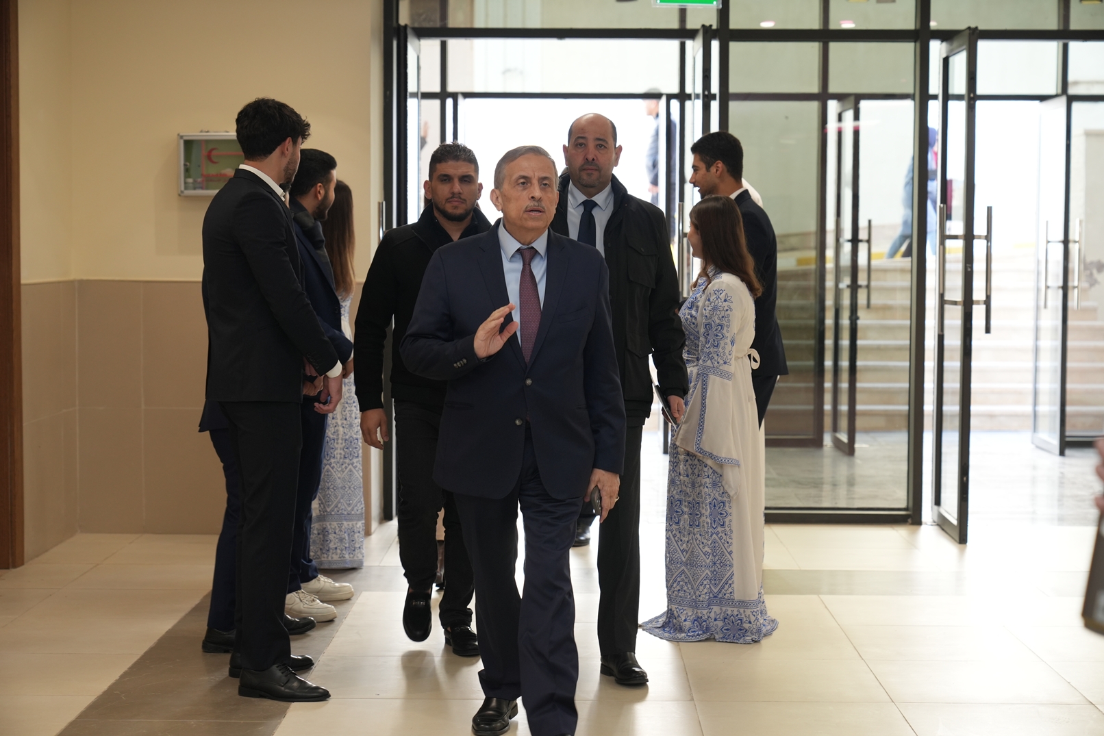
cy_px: 368
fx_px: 1871
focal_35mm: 61
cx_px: 552
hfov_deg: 32.9
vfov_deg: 22.3
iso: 640
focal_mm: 61
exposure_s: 1/160
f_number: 3.5
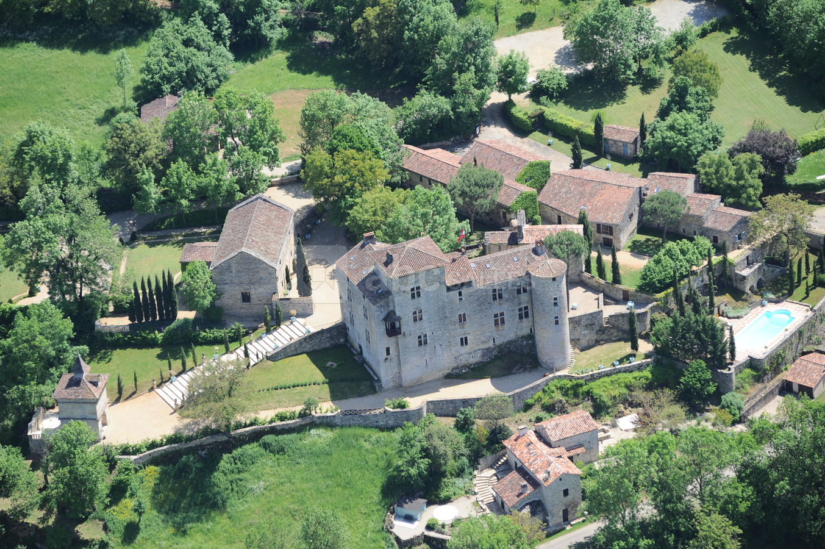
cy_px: 274
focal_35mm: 155
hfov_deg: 13.3
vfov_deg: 8.8
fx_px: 3549
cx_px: 412
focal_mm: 155
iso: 200
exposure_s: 1/640
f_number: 5.6
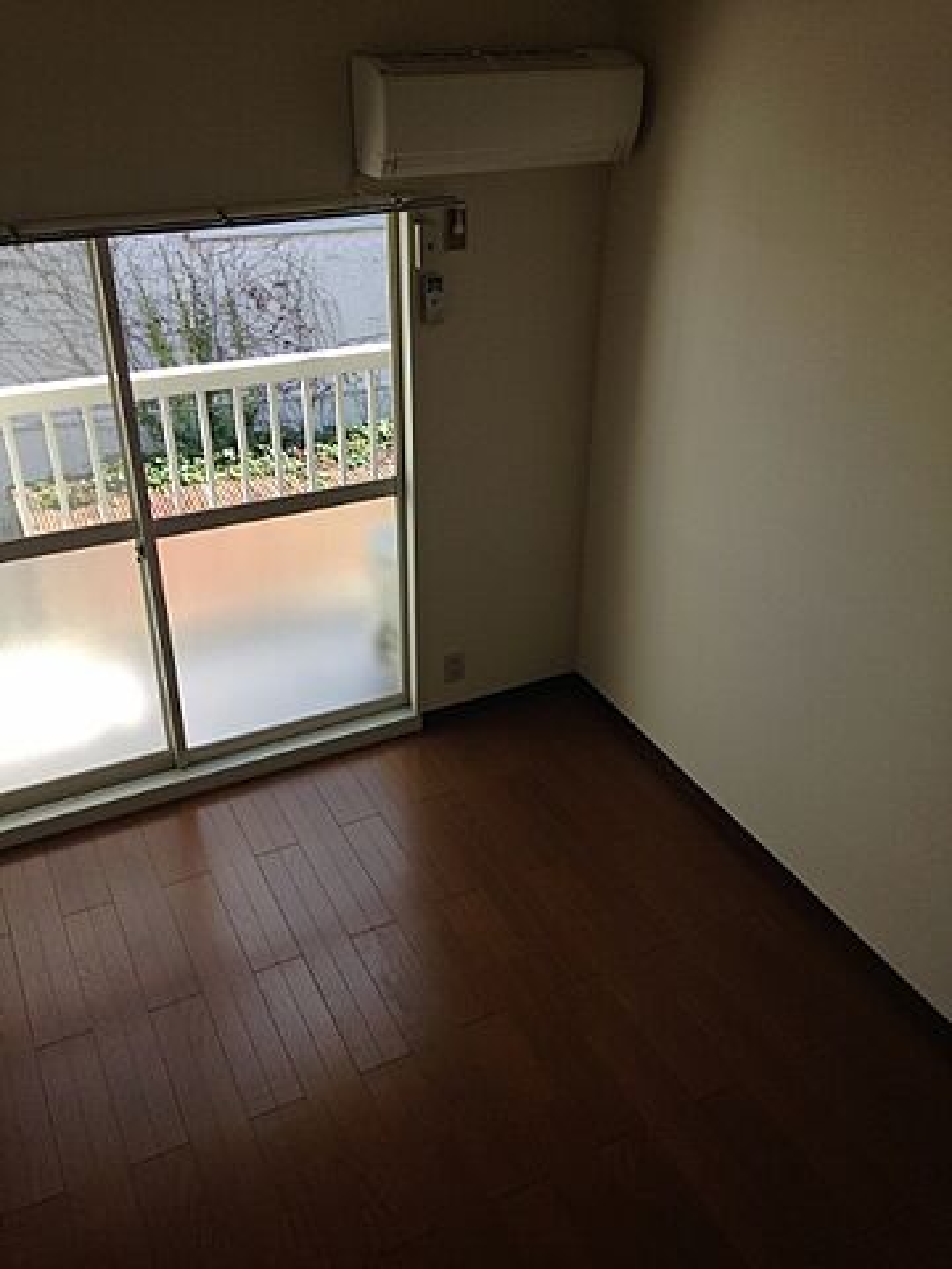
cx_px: 476
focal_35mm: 33
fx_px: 1210
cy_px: 634
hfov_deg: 42.9
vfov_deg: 55.4
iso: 50
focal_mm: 4.12
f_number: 2.4
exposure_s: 1/308
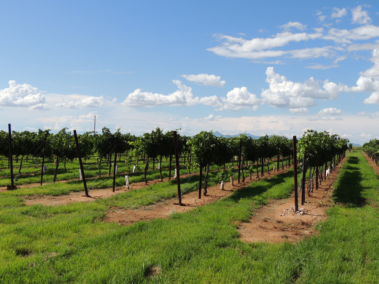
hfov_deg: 46.8
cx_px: 190
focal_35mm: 40
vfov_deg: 36.0
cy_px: 142
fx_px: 438
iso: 100
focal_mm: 7.1
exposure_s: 1/1250
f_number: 3.7
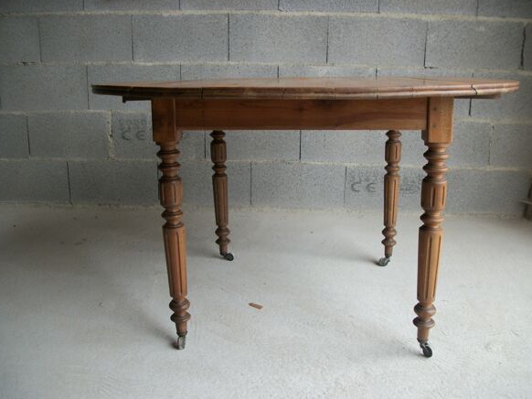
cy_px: 199
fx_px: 507
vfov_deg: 42.9
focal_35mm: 33
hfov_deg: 55.4
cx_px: 267
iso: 80
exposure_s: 1/125
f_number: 2.9
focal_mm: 5.7
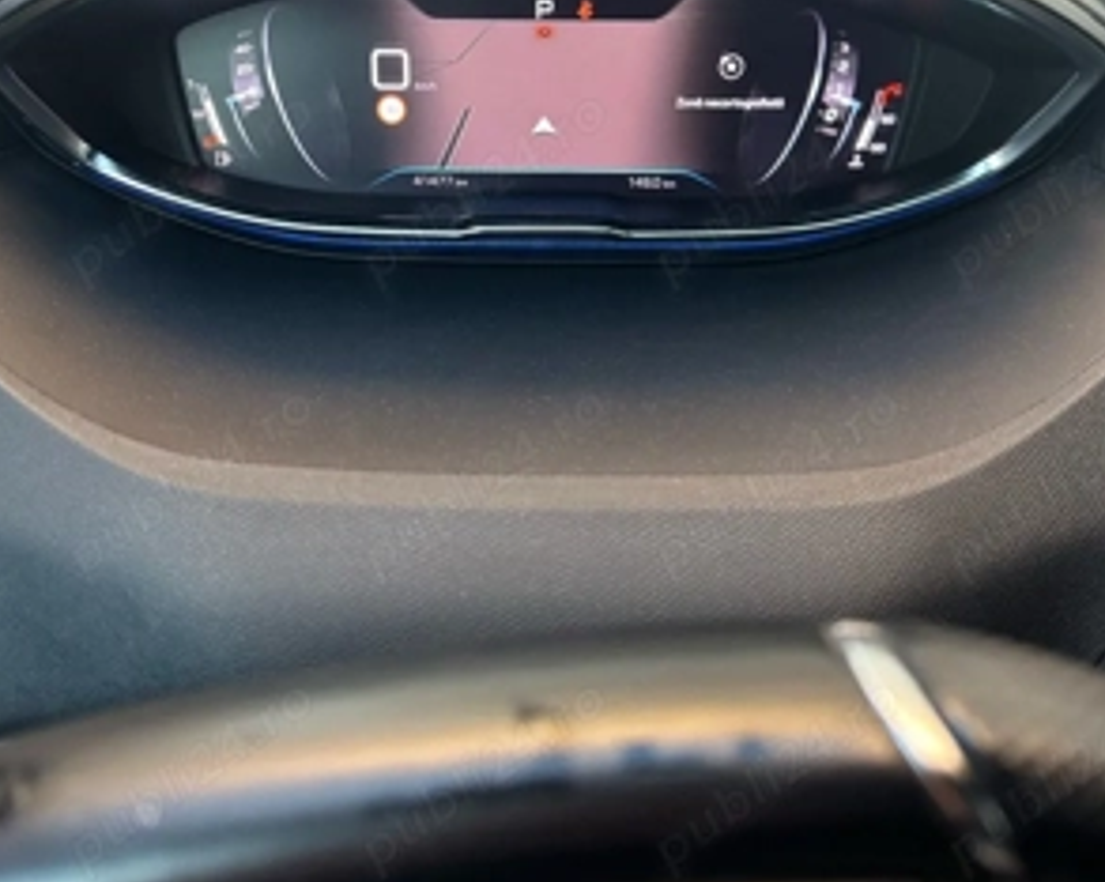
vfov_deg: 44.4
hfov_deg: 55.7
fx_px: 1046
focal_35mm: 32
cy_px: 234
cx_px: 558
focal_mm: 6.86
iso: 250
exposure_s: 1/88
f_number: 1.78
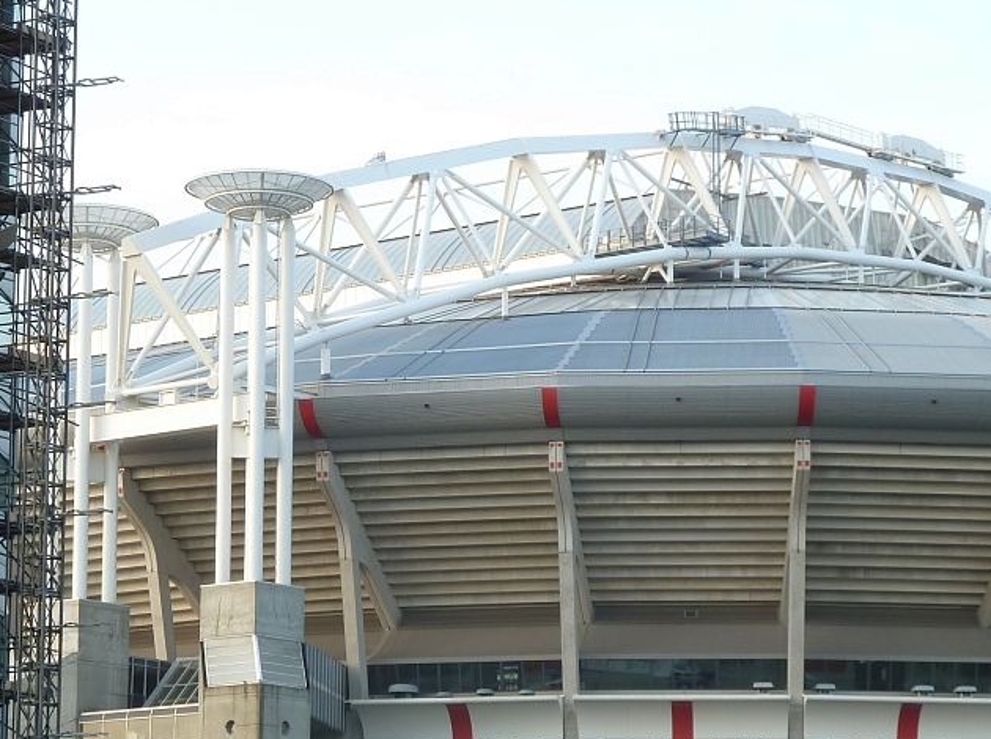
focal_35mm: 135
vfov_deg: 10.9
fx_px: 3857
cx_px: 445
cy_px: 515
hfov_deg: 14.6
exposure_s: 1/60
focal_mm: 13.7
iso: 80
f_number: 4.2
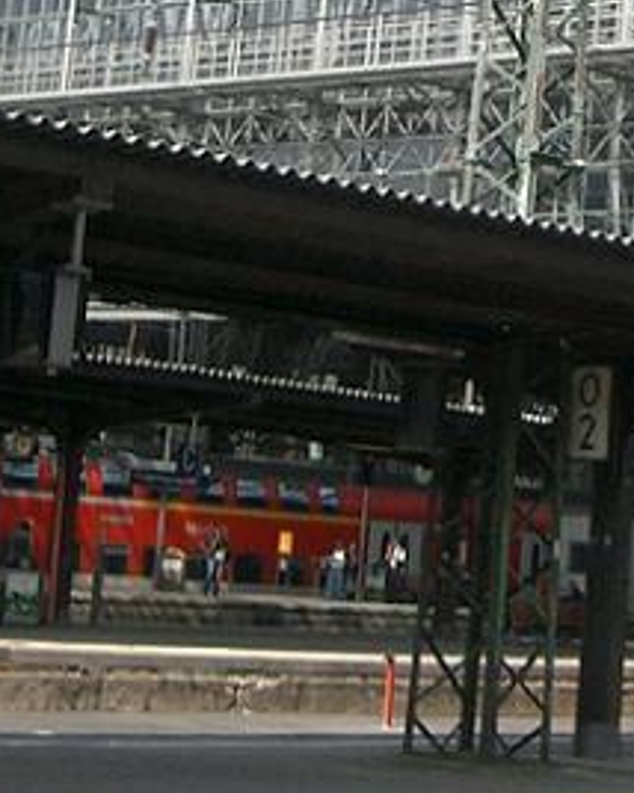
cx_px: 821
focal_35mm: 102
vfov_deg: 18.3
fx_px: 2395
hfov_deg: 14.5
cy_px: -36
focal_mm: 5.8
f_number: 2.6
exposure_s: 1/640
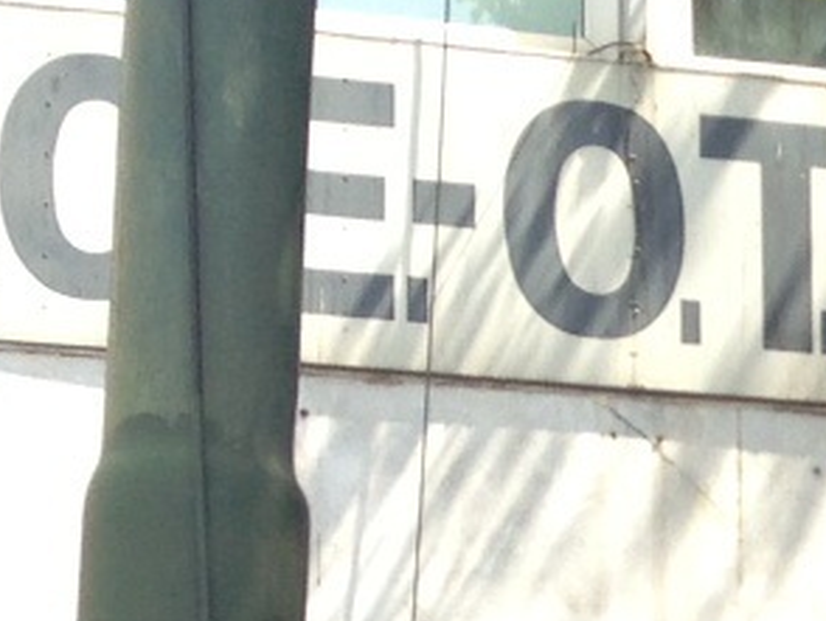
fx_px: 4370
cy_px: 1186
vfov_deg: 7.8
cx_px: 1891
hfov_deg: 9.7
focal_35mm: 183
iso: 50
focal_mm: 4.13
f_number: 2.4
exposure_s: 1/278
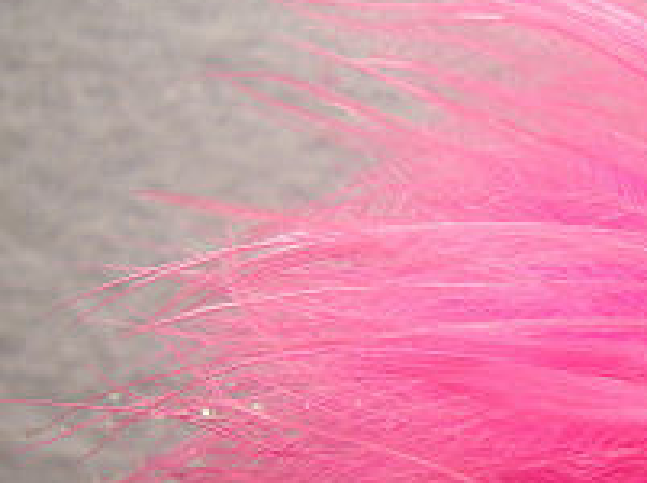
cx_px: 773
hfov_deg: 19.1
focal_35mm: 97
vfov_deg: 15.1
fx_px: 1810
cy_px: 415
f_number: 3.3
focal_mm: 6.3
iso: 64
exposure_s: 1/50
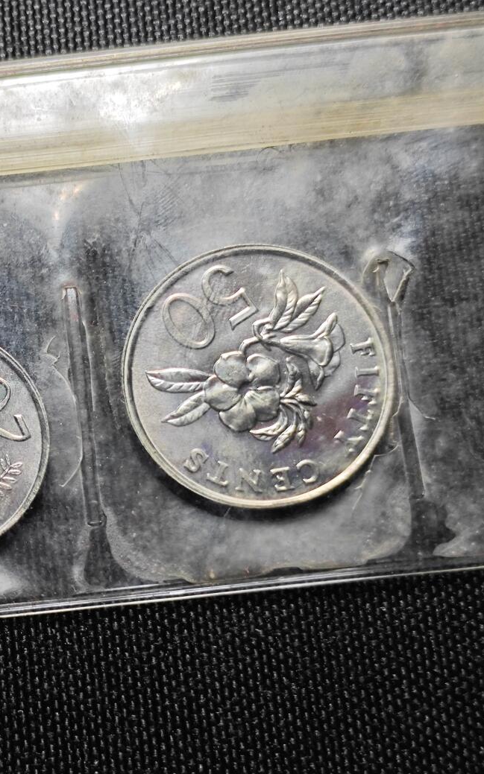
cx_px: 7
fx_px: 1478
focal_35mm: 70
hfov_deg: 18.2
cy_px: 390
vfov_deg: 29.4
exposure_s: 1/100
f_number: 1.6
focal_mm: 5.84
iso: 100
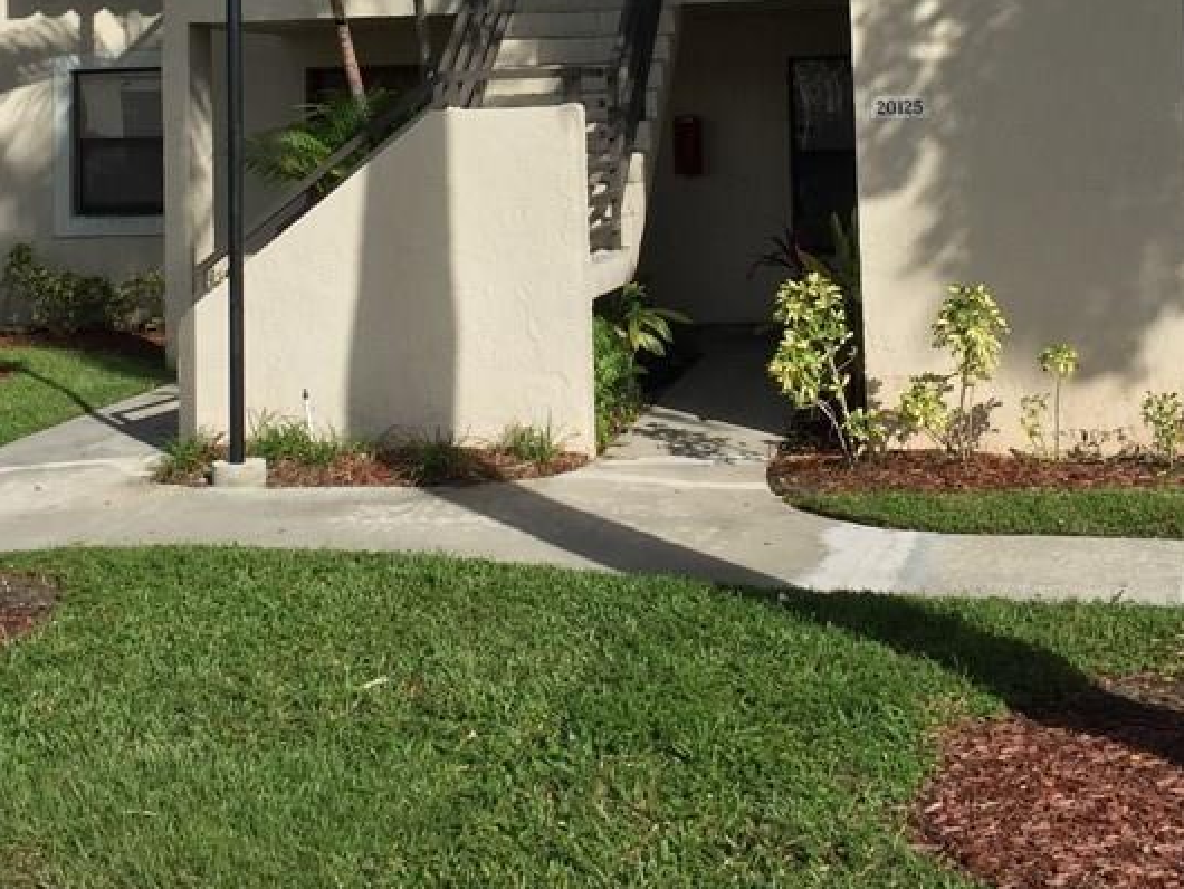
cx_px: 567
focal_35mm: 56
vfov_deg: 24.8
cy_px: -22
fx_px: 1916
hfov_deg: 34.3
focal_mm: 4.15
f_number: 2.2
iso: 32
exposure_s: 1/2825
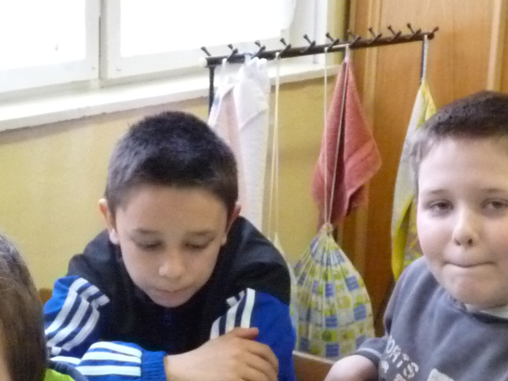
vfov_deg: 20.4
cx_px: 175
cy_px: 226
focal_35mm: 72
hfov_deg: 26.9
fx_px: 1057
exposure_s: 1/60
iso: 800
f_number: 2.8
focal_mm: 4.8
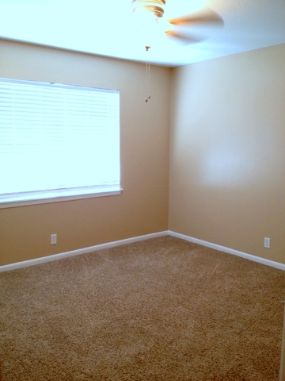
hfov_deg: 40.7
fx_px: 384
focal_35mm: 35
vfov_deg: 52.6
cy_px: 190
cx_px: 142
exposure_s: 1/20
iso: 200
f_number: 2.4
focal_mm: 4.28
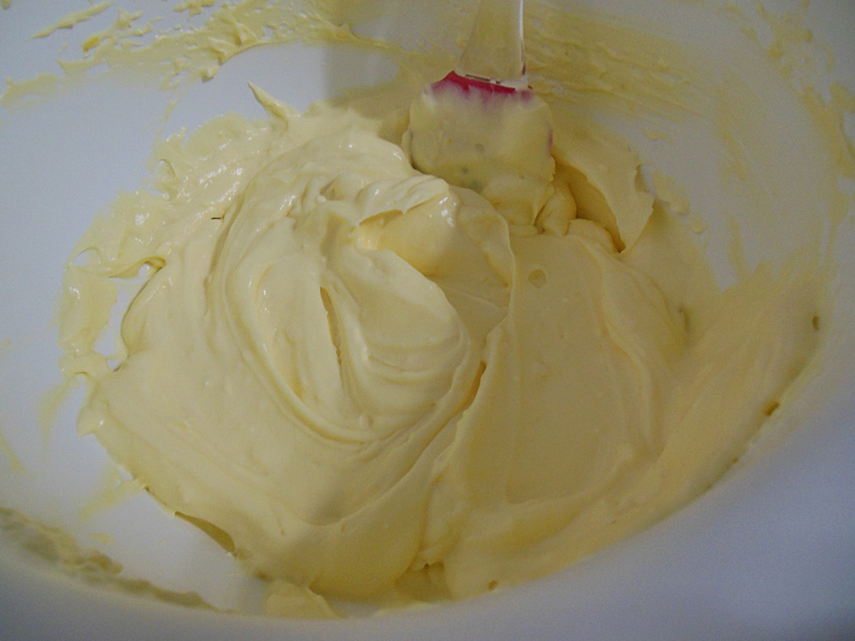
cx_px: 428
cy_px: 320
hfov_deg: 69.4
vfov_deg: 54.9
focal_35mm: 25
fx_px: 617
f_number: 3.2
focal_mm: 4.5
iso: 400
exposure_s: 1/40
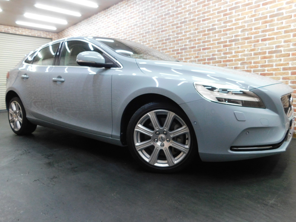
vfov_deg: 54.9
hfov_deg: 69.4
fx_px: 214
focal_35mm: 25
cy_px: 108
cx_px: 150
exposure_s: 1/25
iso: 400
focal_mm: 4
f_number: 3
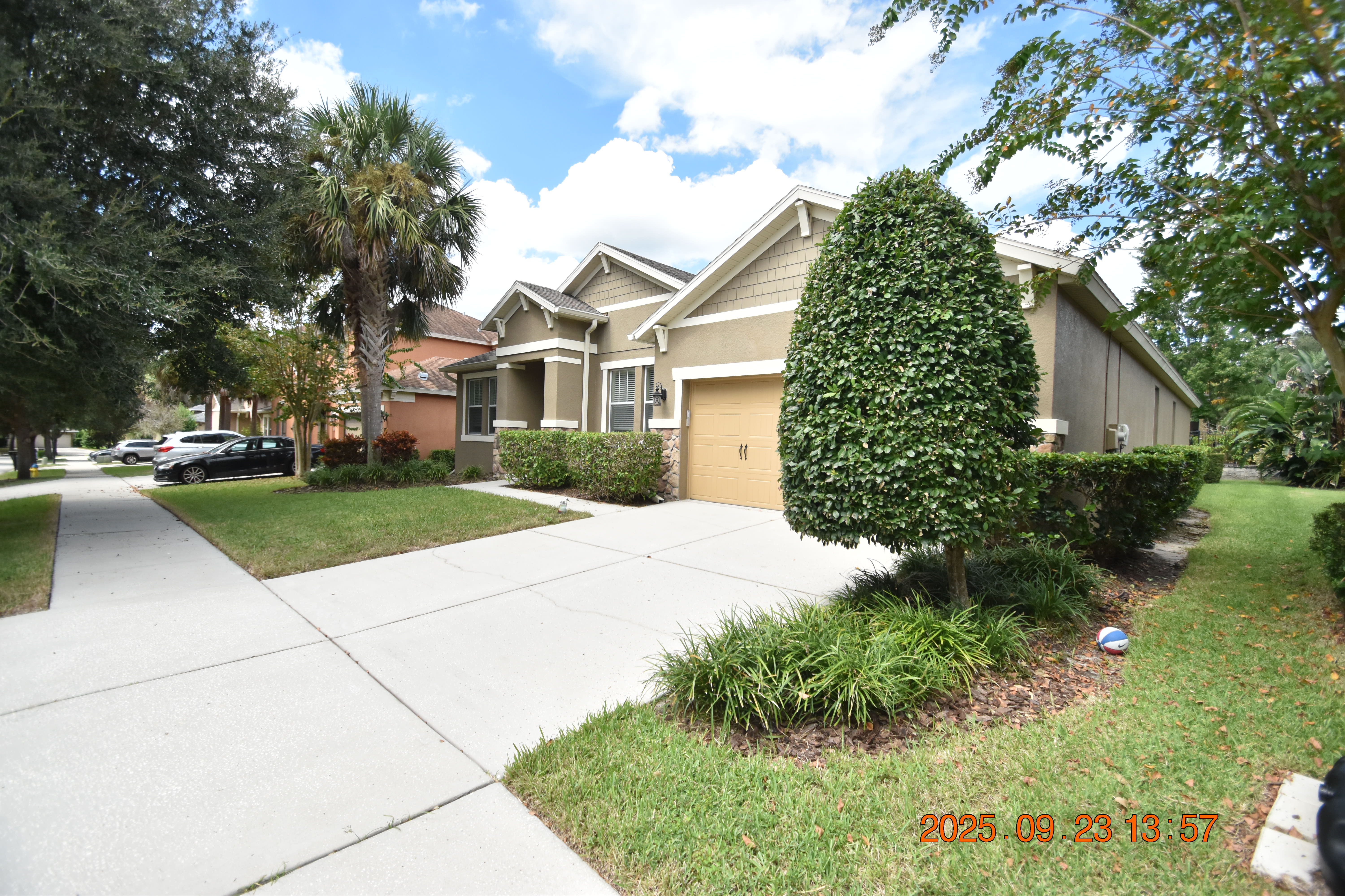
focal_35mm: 15
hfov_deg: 100.4
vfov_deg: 77.3
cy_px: 448
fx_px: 560
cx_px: 672
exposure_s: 1/4000
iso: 800
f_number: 3.5
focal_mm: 10
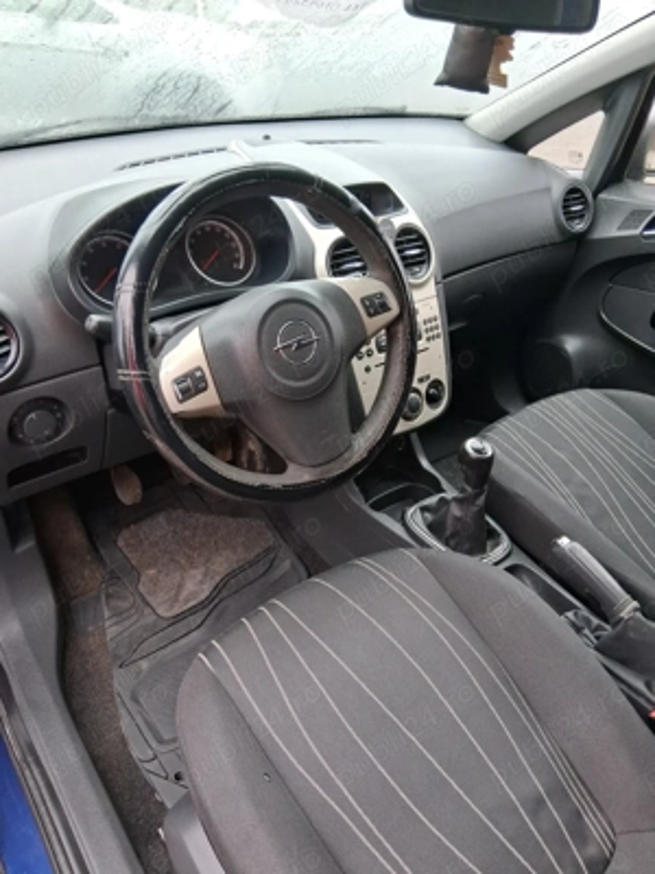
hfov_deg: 53.1
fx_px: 656
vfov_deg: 67.3
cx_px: 328
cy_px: 437
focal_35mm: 26
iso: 125
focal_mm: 3.98
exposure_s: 1/120
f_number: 1.8
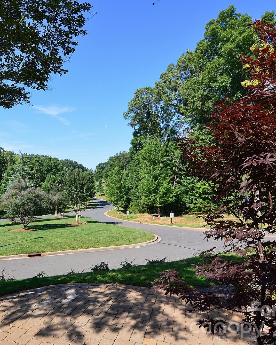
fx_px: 242
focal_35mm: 24
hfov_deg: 56.6
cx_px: 71
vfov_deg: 70.9
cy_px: 174
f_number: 10
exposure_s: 1/200
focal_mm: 11
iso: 200
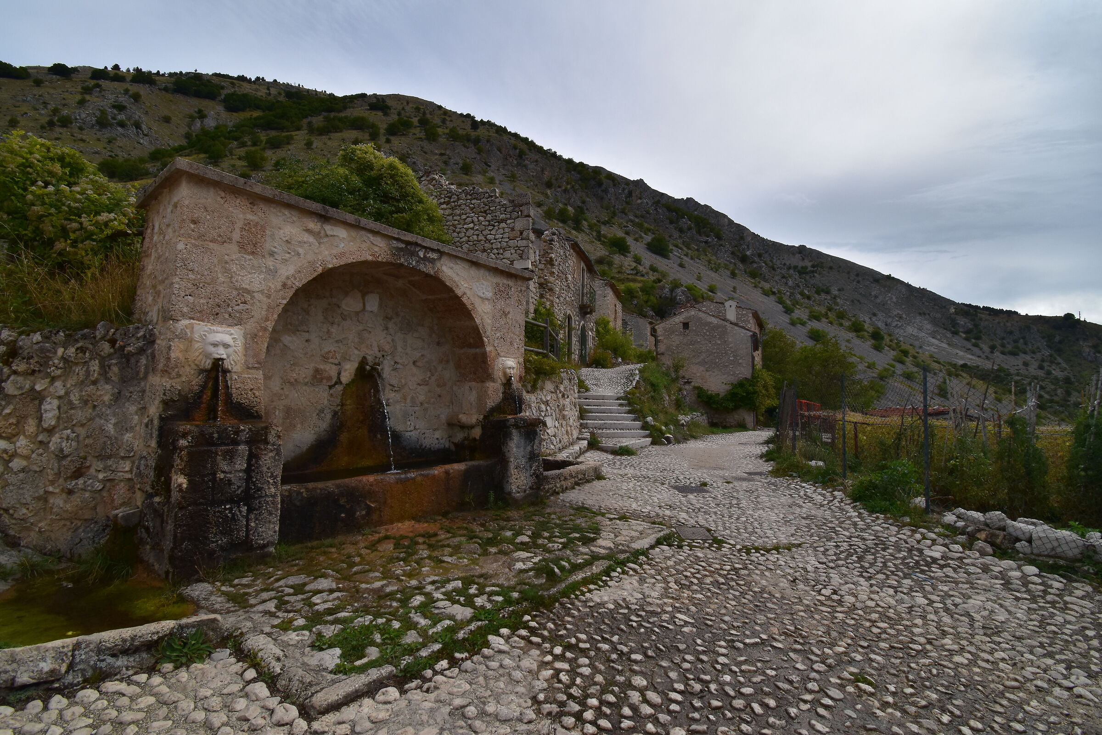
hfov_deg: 100.4
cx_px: 551
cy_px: 368
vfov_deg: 77.3
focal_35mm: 15
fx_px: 459
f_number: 11
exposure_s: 1/500
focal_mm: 10
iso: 250
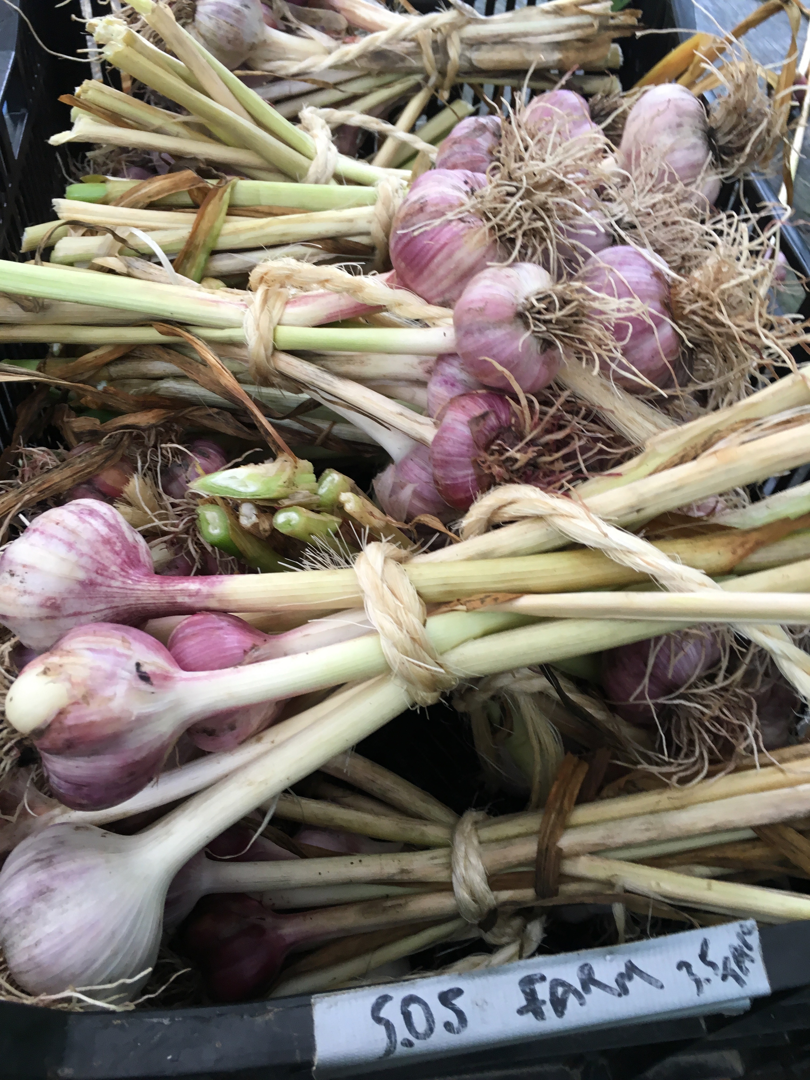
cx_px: 405
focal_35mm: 29
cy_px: 540
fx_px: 905
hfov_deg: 48.2
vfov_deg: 61.7
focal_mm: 4.15
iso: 50
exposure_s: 1/30
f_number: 2.2
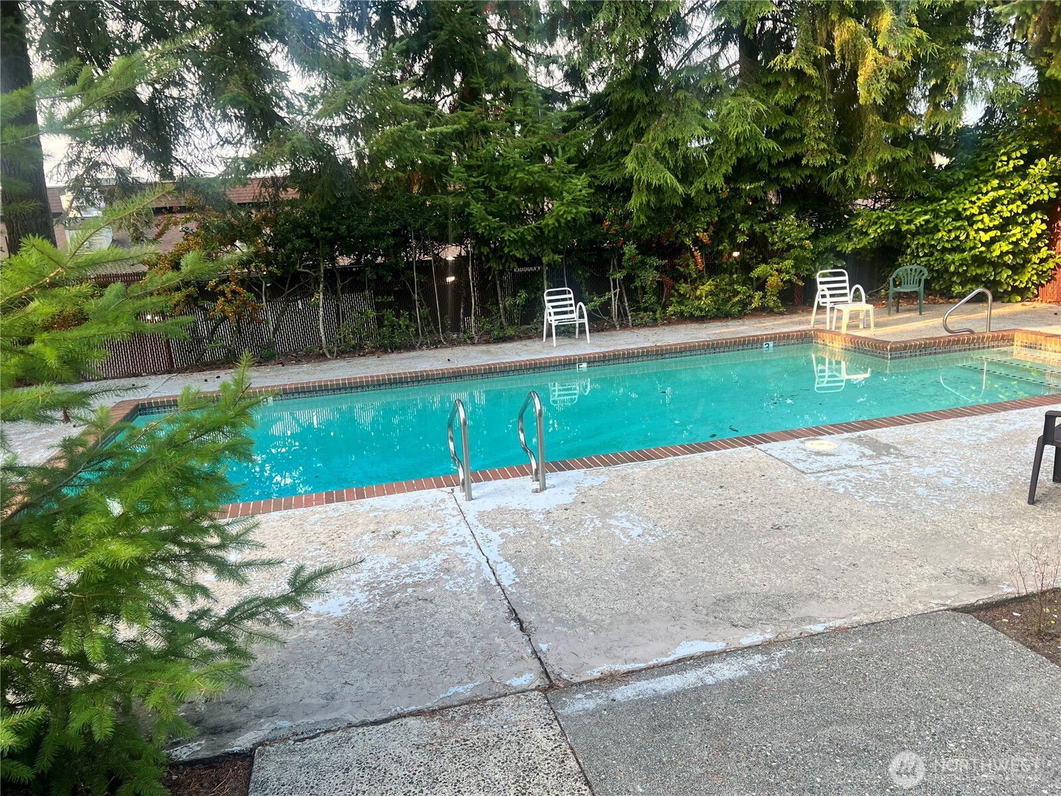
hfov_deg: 67.3
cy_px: 398
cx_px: 530
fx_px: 797
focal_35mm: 26
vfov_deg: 53.1
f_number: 1.5
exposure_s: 1/121
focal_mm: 5.7
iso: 32
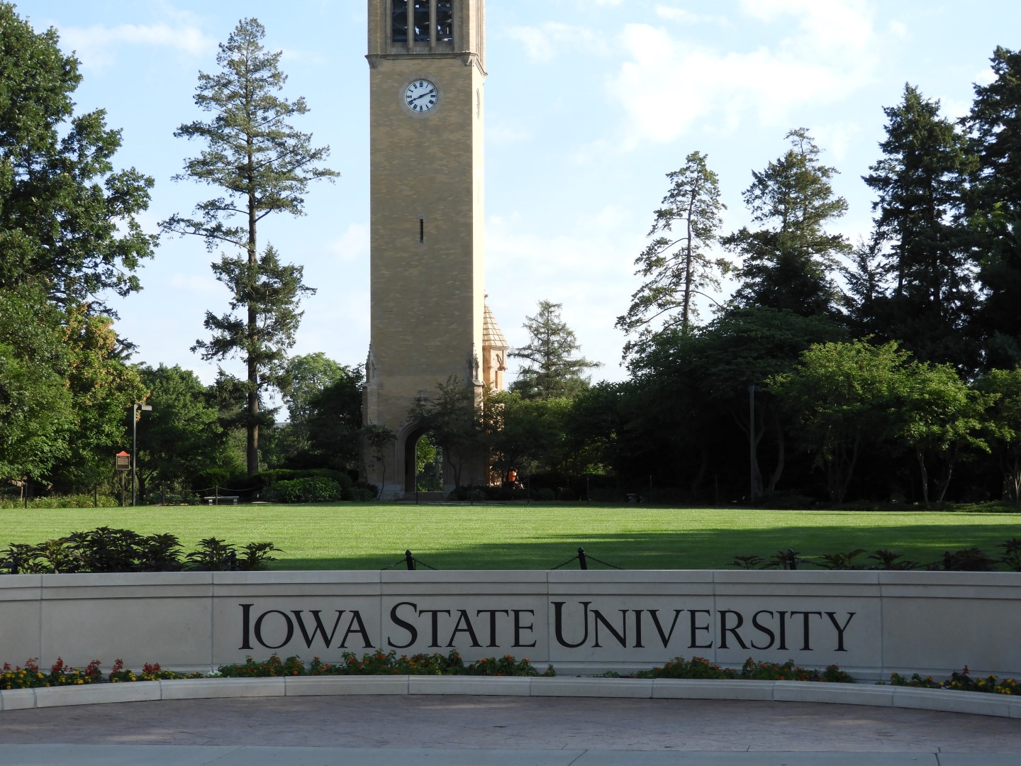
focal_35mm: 70
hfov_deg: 27.8
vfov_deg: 21.0
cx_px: 510
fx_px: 2065
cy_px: 383
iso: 100
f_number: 4.5
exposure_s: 1/320
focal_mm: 12.5
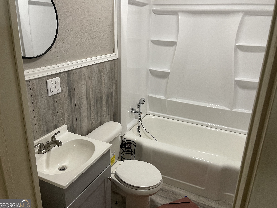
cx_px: 142
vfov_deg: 53.1
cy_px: 102
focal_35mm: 26
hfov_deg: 67.3
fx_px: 208
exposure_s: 1/60
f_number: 1.6
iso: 100
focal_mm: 5.1
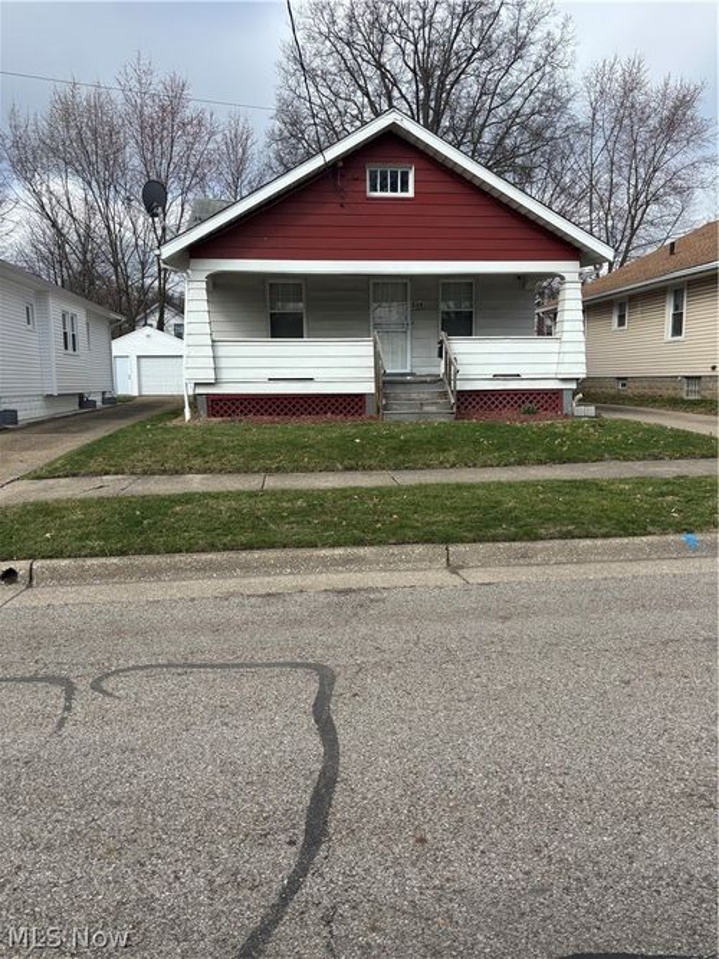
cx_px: 360
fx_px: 720
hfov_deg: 53.0
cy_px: 480
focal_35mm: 26
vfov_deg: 67.3
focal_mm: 5.96
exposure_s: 1/2398
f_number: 1.6
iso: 50
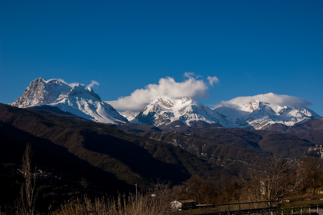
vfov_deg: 26.4
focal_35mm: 51
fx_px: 457
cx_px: 162
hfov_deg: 38.9
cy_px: 108
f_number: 20
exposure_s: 1/125
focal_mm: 34
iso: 200
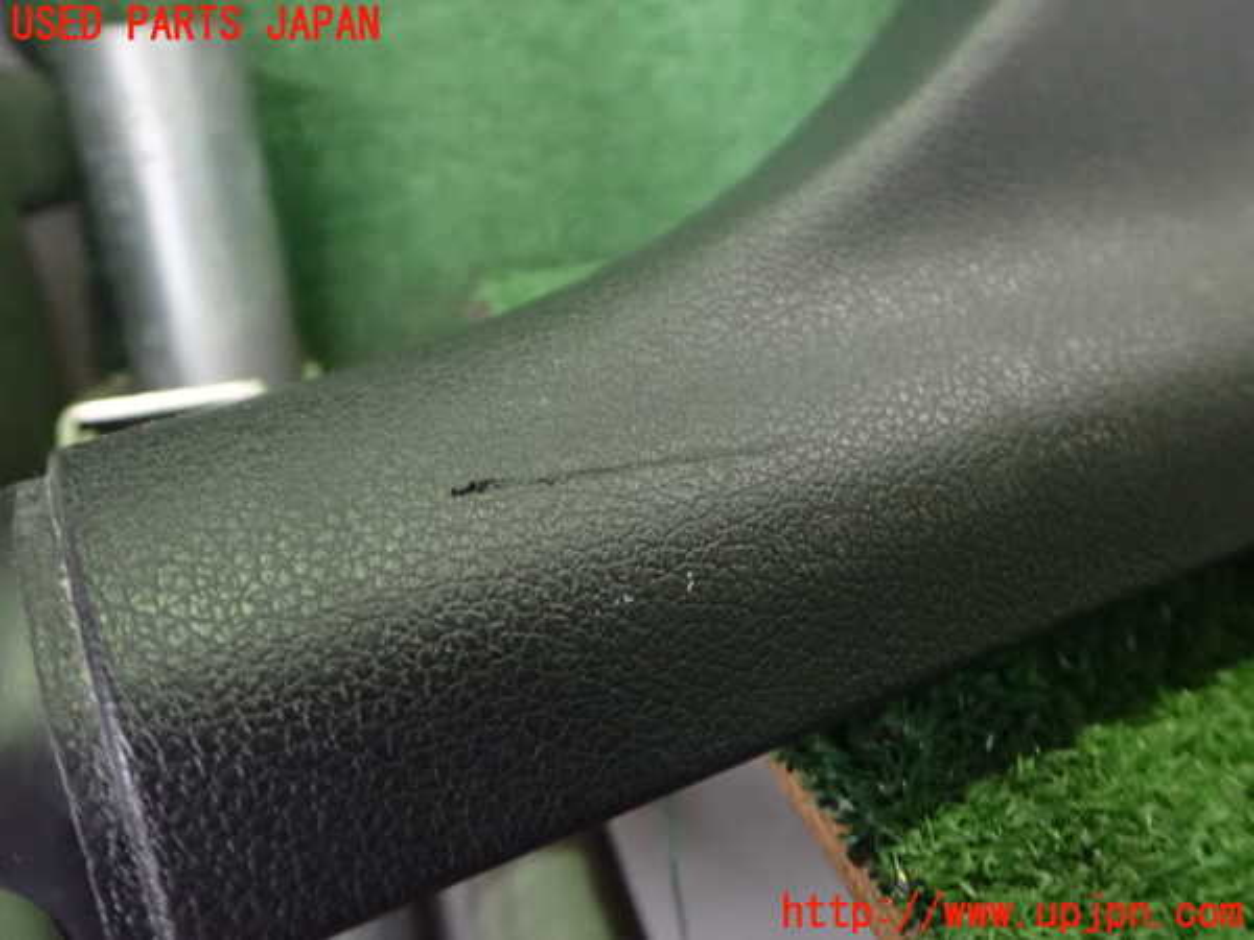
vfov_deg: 46.8
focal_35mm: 30
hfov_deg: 60.0
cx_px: 627
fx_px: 1087
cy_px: 470
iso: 1250
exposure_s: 1/60
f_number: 2.3
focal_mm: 5.4
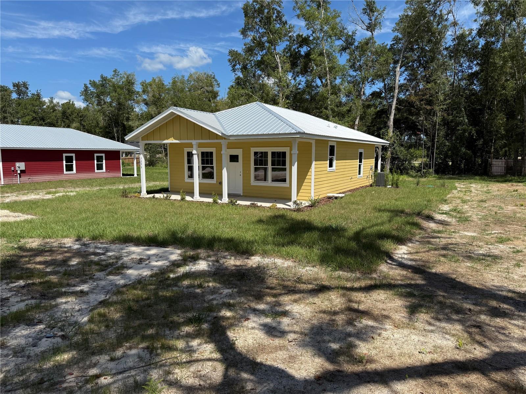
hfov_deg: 71.6
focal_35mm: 24
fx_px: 365
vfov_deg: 56.8
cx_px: 263
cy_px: 197
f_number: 1.78
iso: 125
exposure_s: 1/6711
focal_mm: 6.76
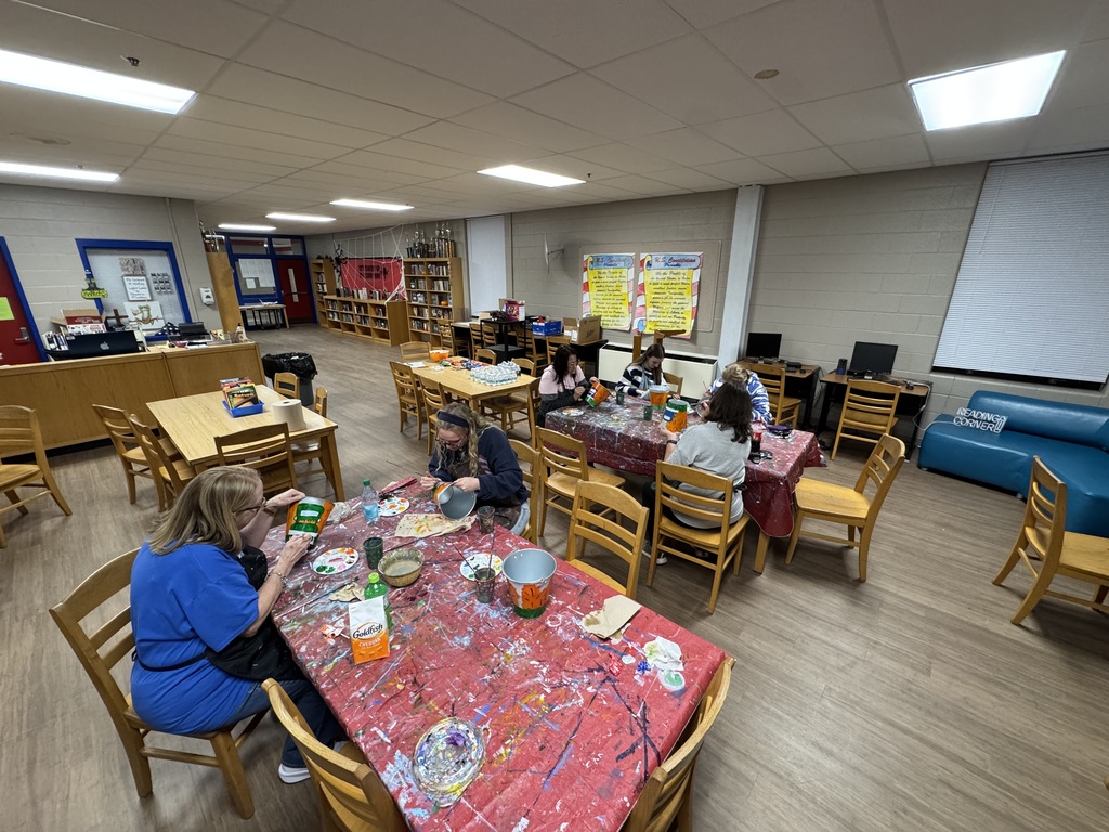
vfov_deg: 85.7
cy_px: 416
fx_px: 449
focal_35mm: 14
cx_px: 554
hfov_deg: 102.1
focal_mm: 2.22
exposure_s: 1/60
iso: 320
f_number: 2.2
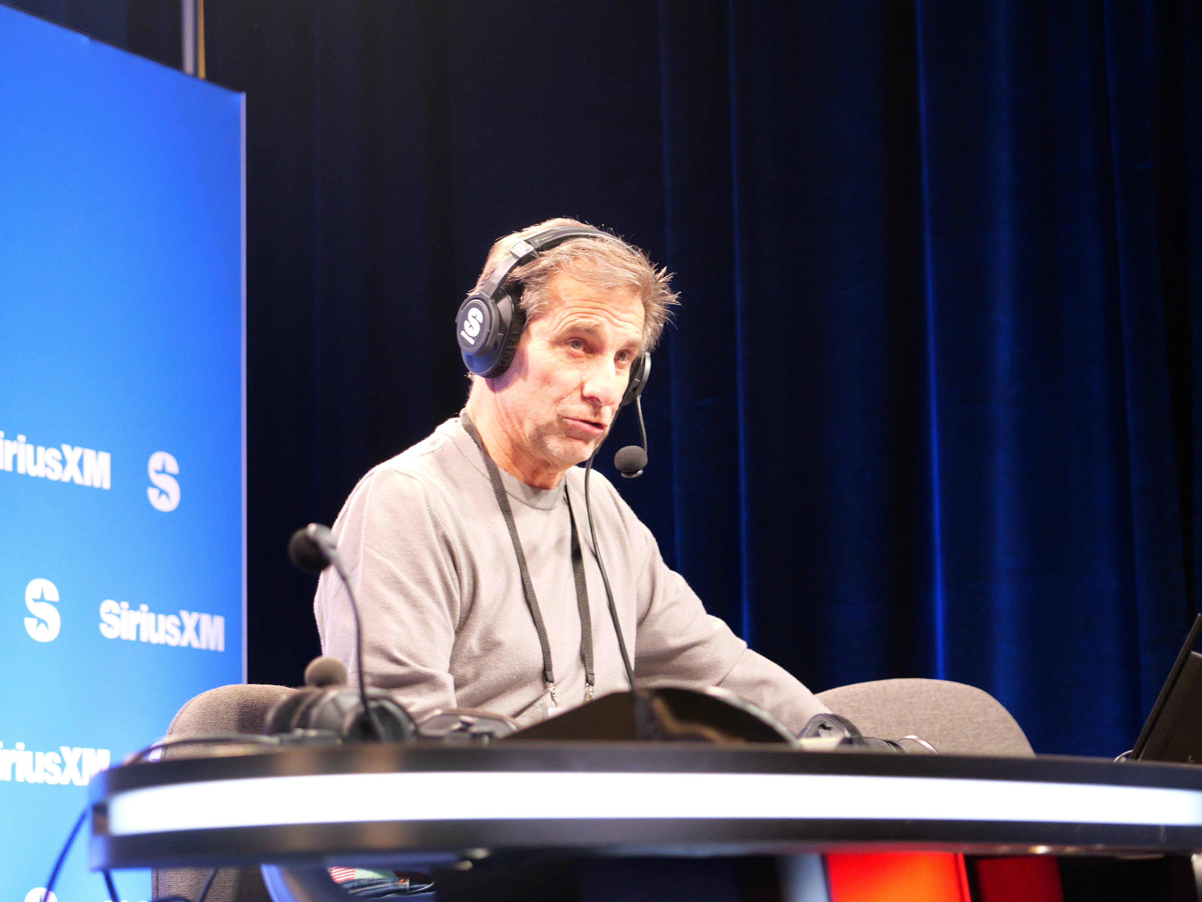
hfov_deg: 17.6
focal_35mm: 112
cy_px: 399
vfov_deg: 13.2
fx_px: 3890
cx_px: 545
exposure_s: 1/200
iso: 2000
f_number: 2.8
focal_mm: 50
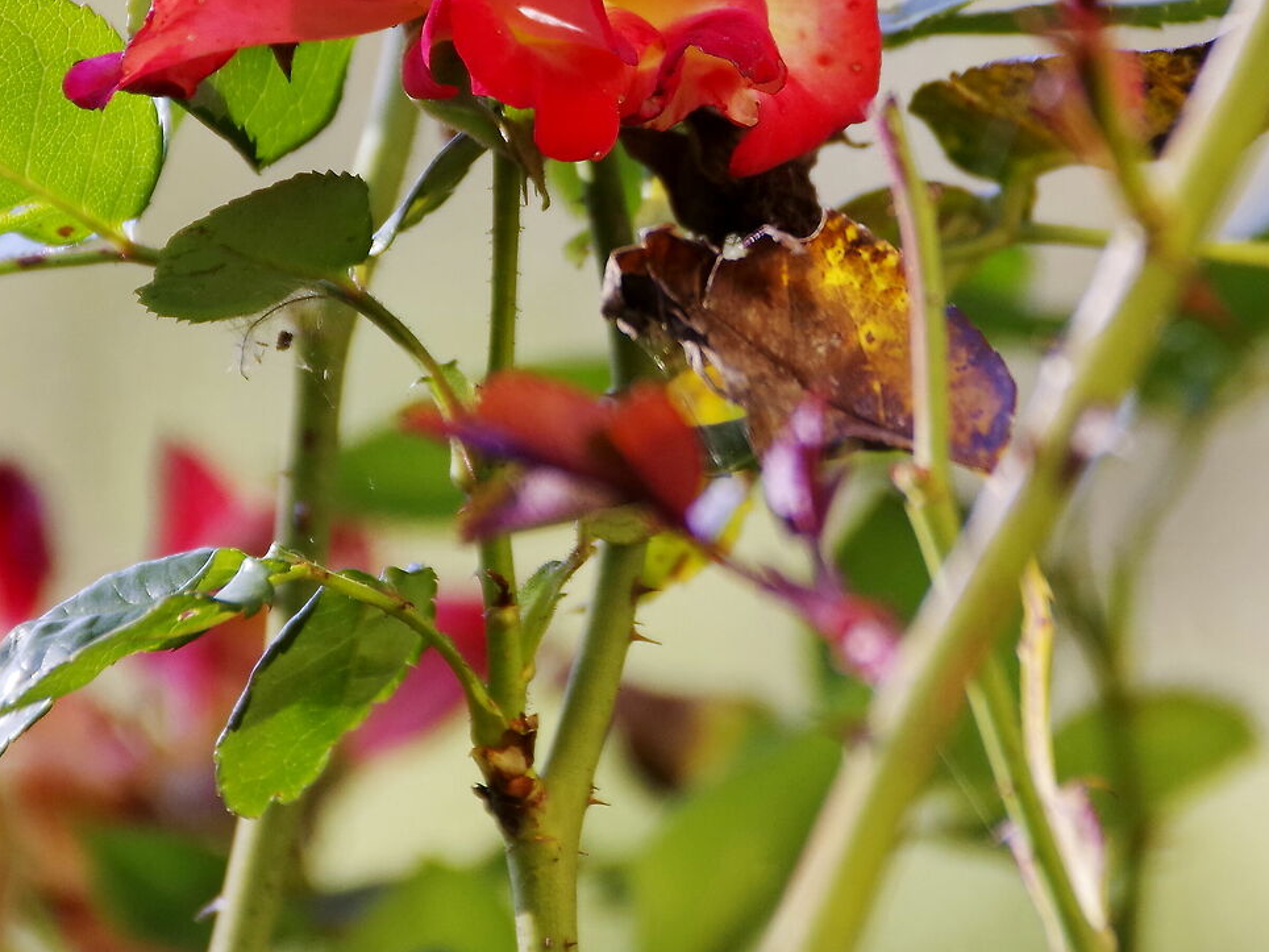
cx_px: 683
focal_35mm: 718
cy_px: -5
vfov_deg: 2.1
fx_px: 26321
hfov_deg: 2.8
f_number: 6.3
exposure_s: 1/250
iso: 400
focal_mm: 200
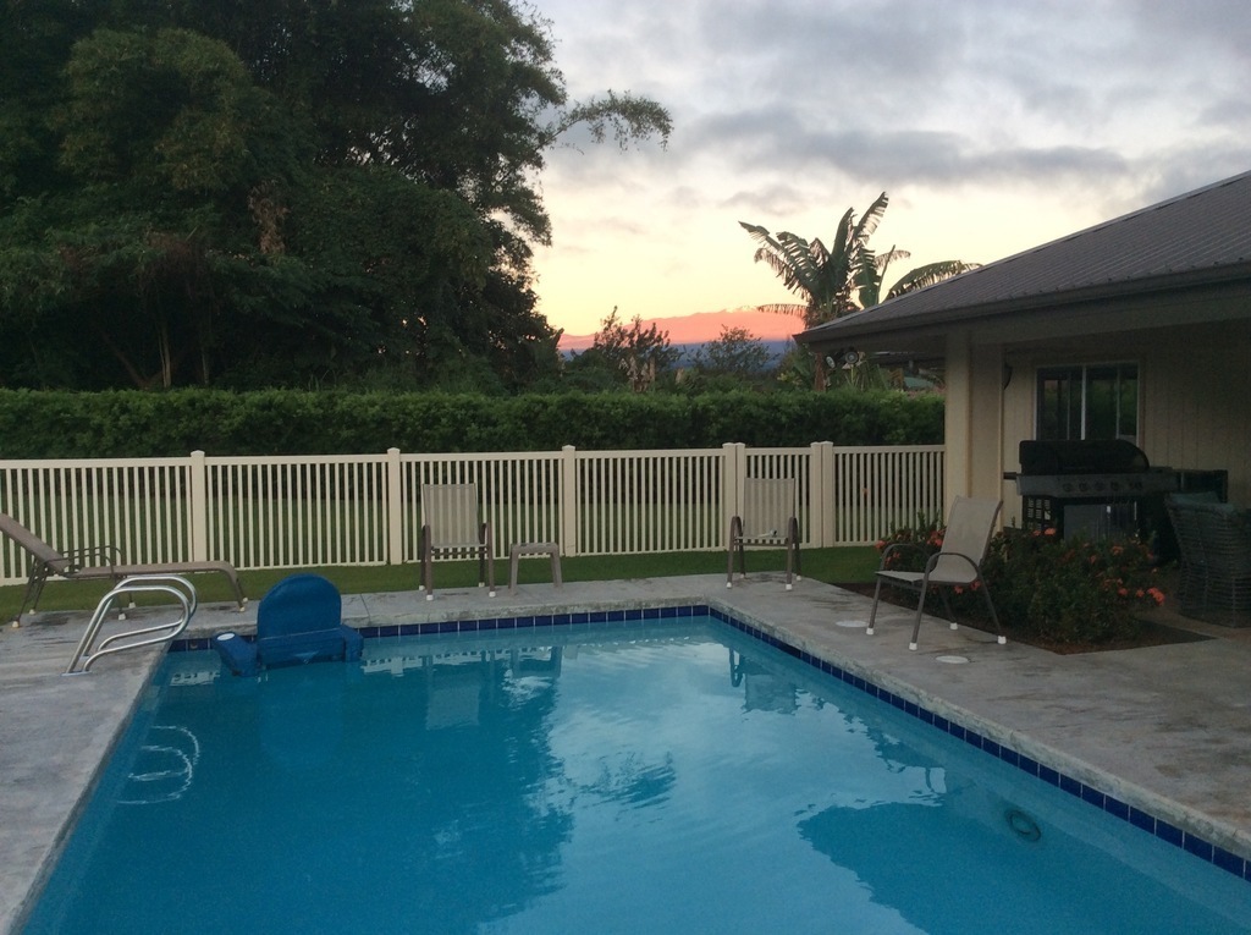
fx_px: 1155
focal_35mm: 32
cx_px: 626
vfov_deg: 44.1
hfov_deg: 56.9
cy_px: 468
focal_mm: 3.3
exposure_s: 1/60
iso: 40
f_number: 2.4
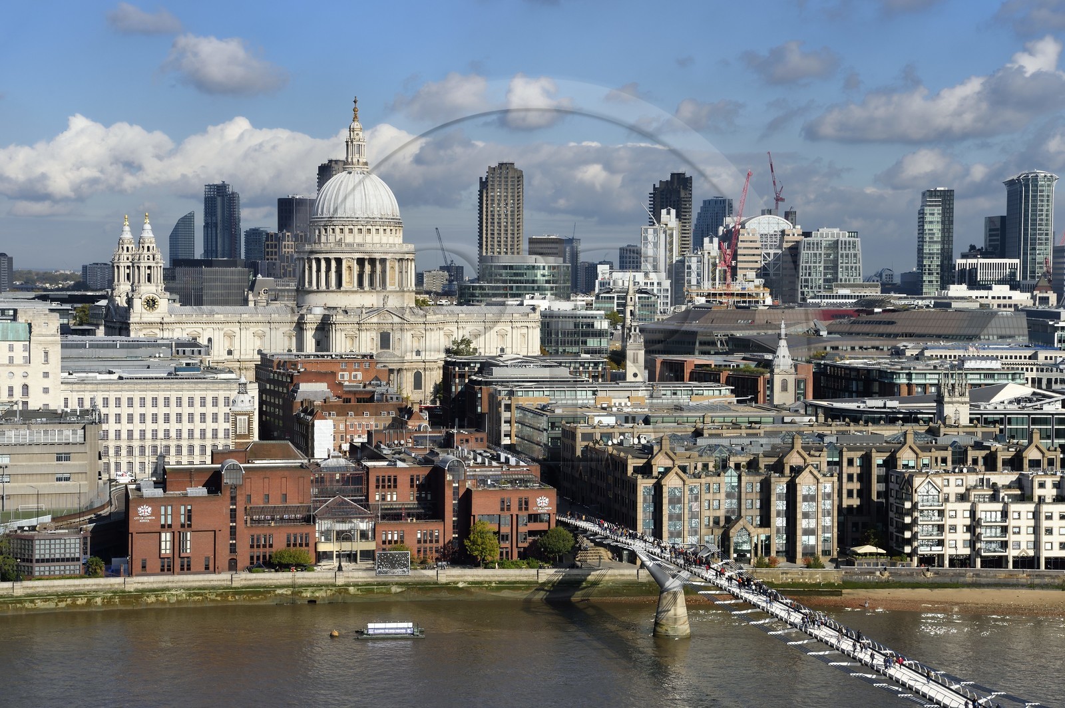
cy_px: 354
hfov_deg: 28.9
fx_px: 2069
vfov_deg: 19.4
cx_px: 532
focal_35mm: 70
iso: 200
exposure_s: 1/250
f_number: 13
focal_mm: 70
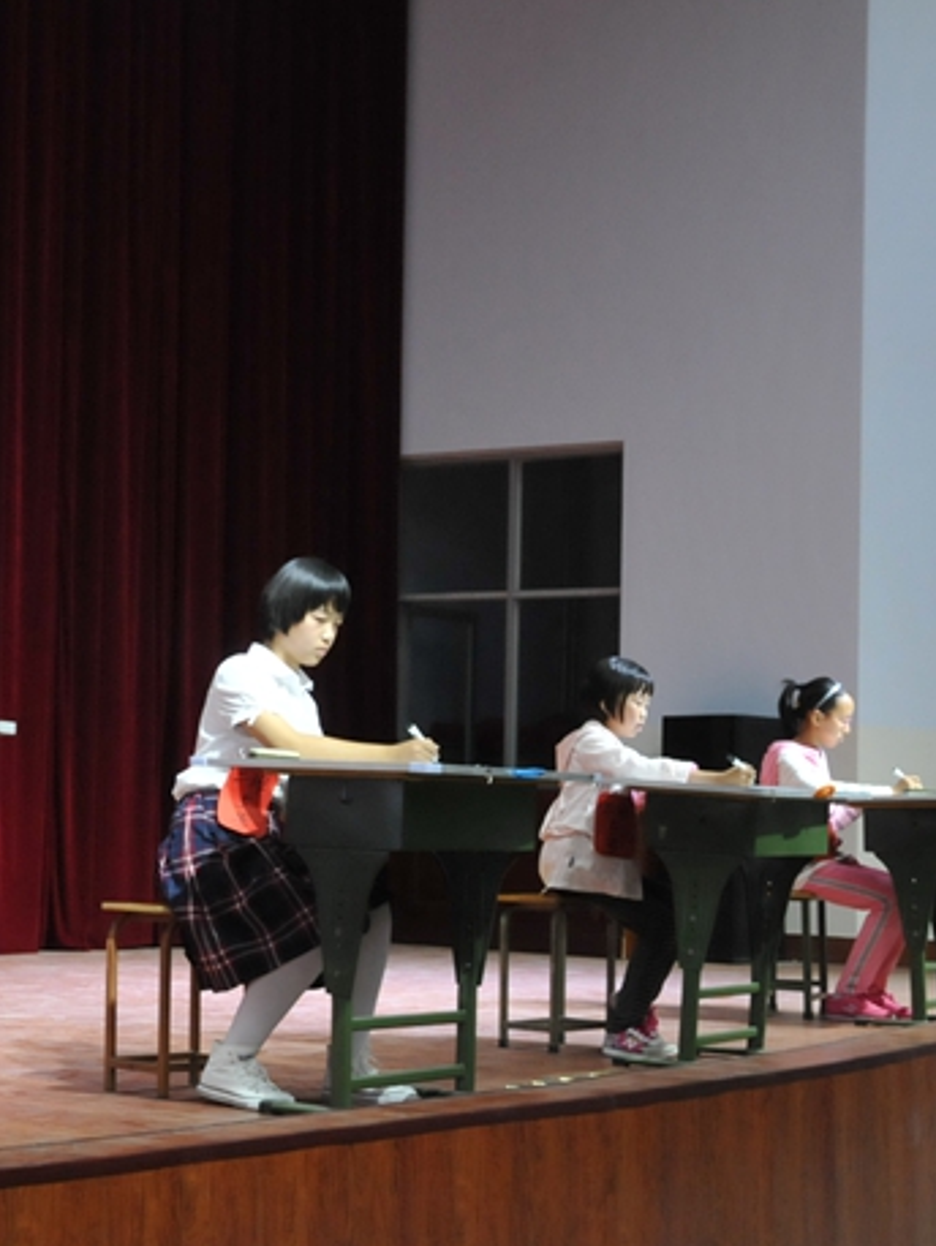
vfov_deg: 29.4
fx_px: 2377
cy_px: 623
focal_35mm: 66
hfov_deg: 22.0
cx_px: 218
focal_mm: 30
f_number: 8
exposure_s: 1/10
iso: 1600
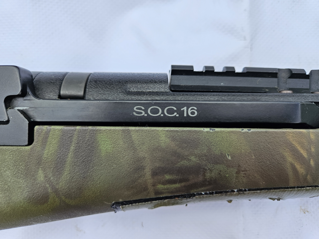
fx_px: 212
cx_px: 160
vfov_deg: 58.9
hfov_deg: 73.9
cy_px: 120
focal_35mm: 23
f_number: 1.8
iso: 50
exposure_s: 1/719
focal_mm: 5.4
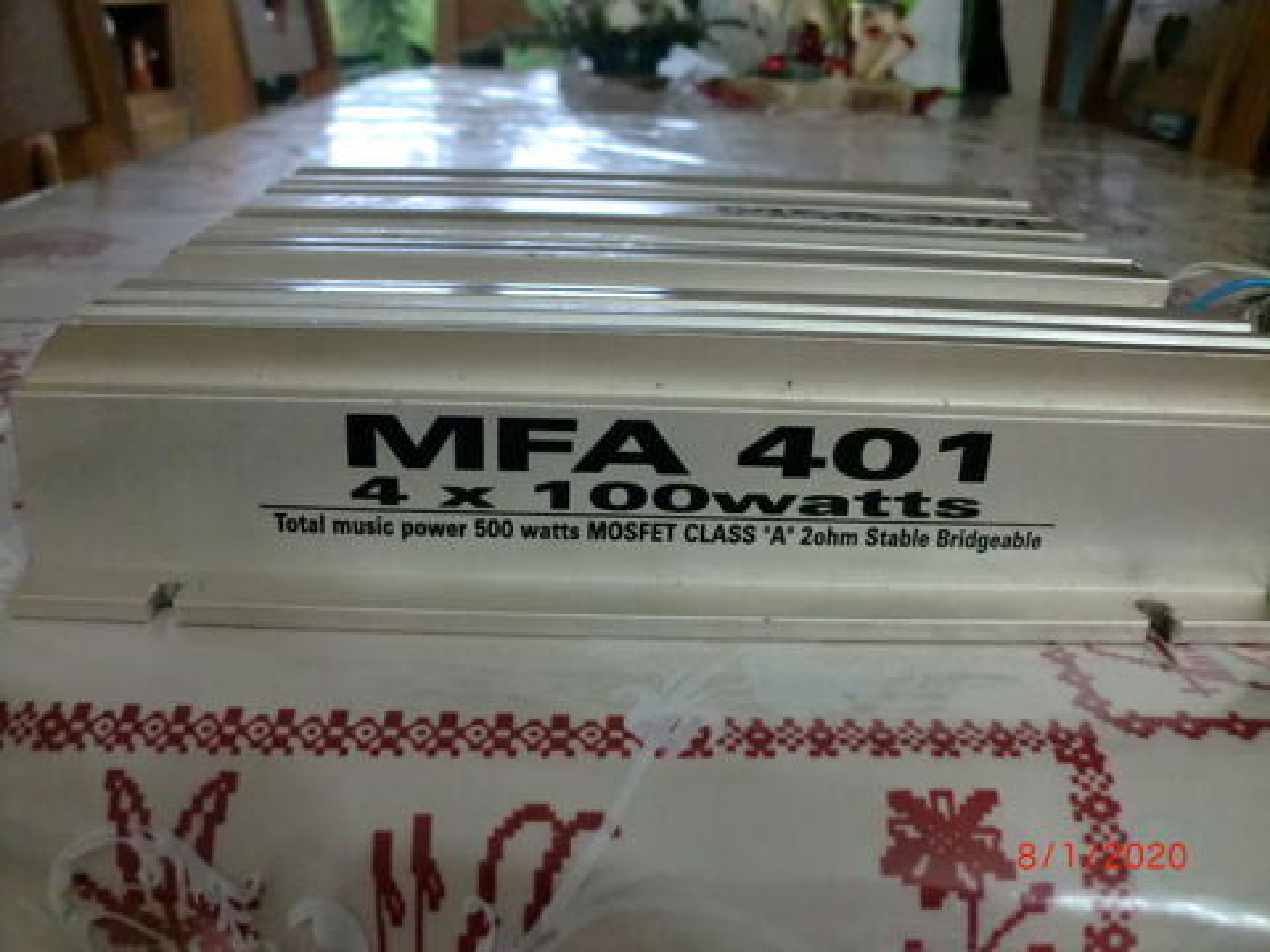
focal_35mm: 35
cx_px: 635
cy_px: 476
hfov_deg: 52.6
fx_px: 1284
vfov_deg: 40.7
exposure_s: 1/60
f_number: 3.1
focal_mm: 6.3
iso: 800
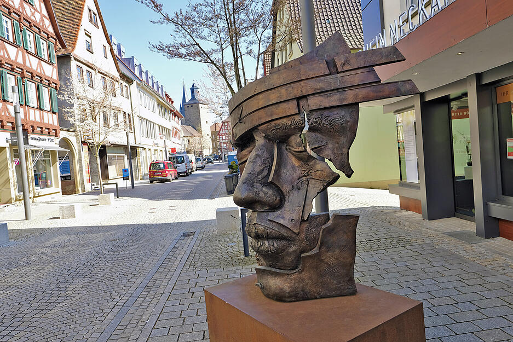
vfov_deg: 53.2
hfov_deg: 73.7
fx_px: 342
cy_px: 171
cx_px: 256
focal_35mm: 24
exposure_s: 1/80
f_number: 8
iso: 200
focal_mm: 16
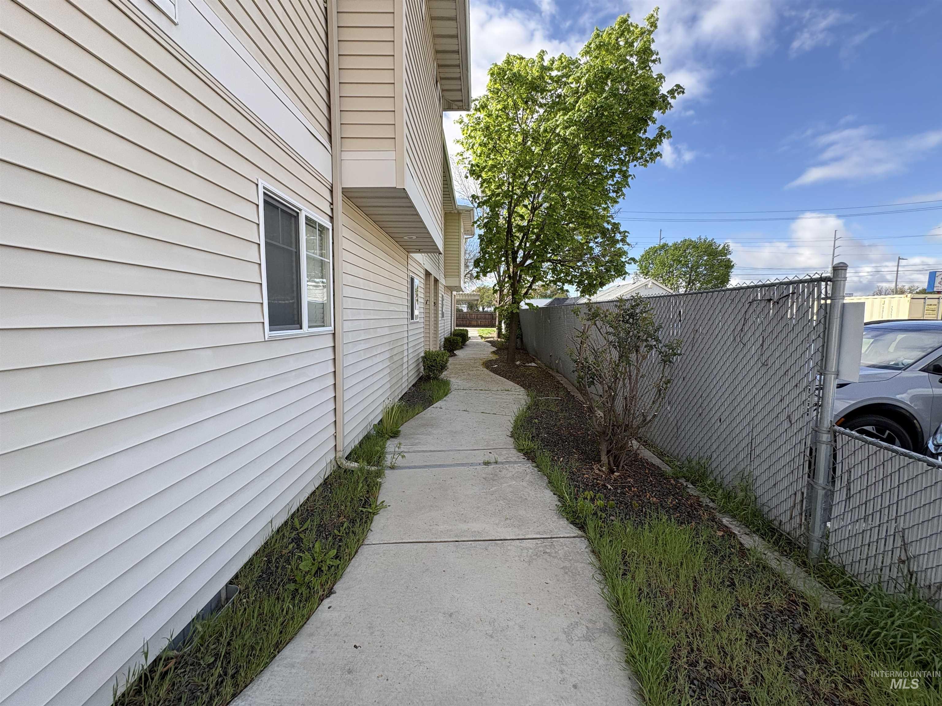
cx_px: 471
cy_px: 353
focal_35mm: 14
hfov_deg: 102.1
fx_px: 381
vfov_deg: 85.7
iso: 64
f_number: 2.2
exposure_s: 1/556
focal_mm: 2.22
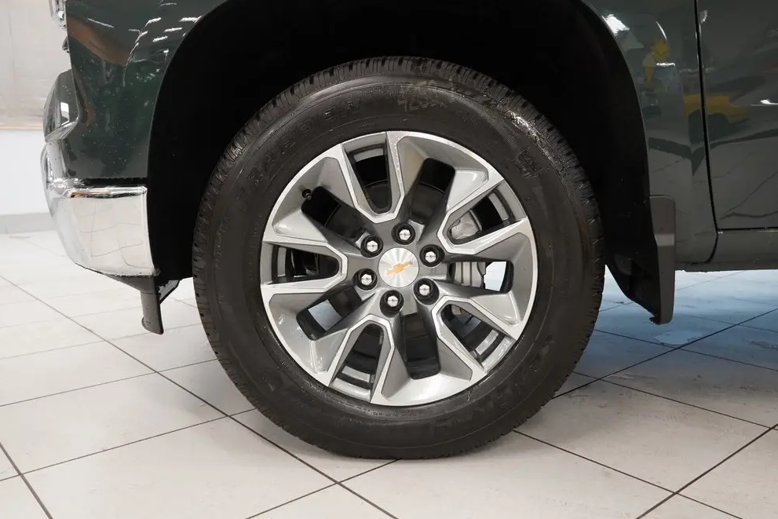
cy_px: 252
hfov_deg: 60.3
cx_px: 398
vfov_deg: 42.3
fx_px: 670
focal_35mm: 31
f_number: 4
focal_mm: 20
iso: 1600
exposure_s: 1/30
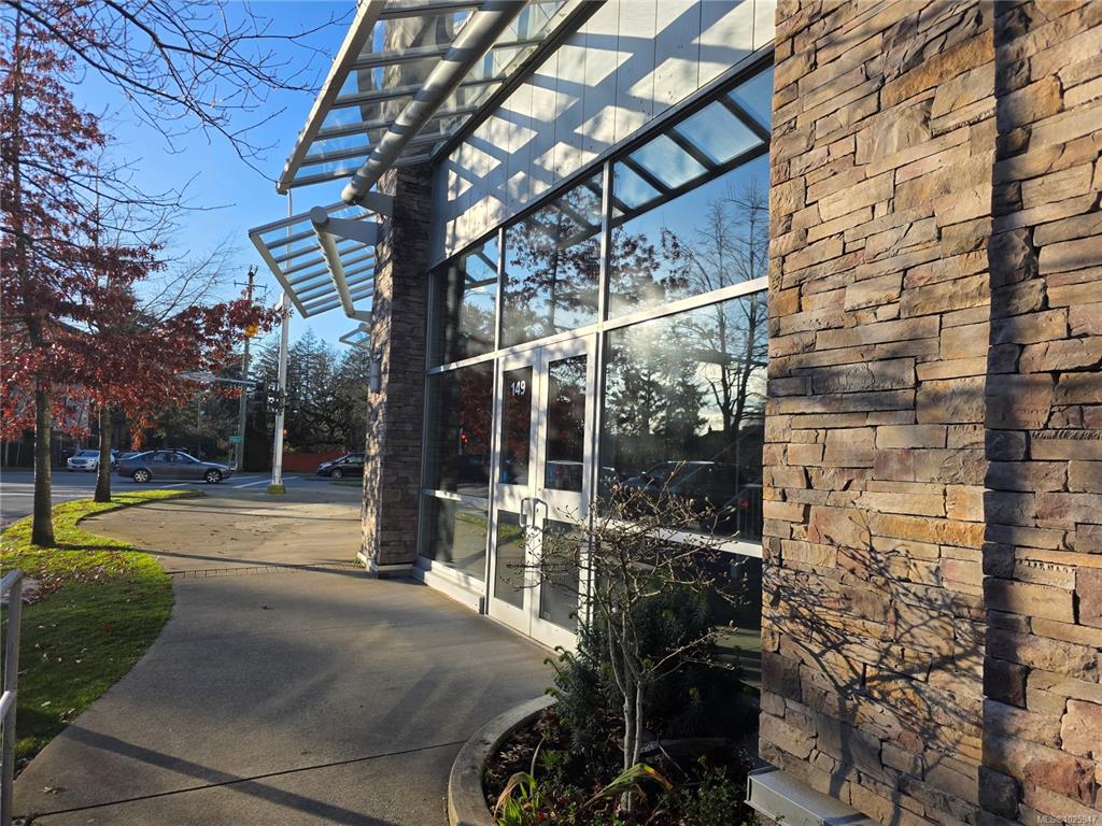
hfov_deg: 73.9
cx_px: 551
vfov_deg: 58.9
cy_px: 413
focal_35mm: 23
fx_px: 732
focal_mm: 6.3
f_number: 1.7
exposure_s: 1/2797
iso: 80
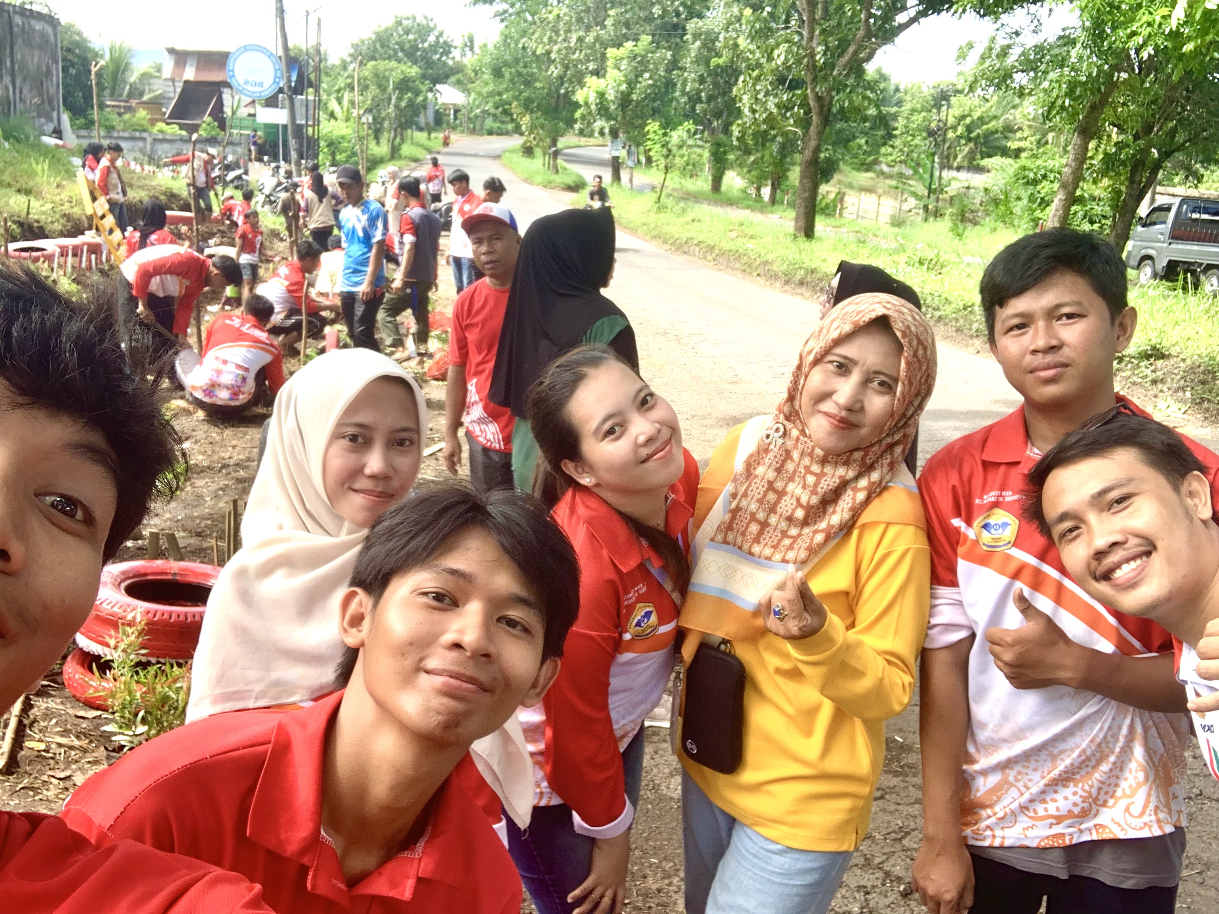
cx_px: 610
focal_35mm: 32
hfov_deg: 56.8
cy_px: 457
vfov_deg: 44.2
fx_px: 1127
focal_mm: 2.87
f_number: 2.2
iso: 16
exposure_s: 1/134
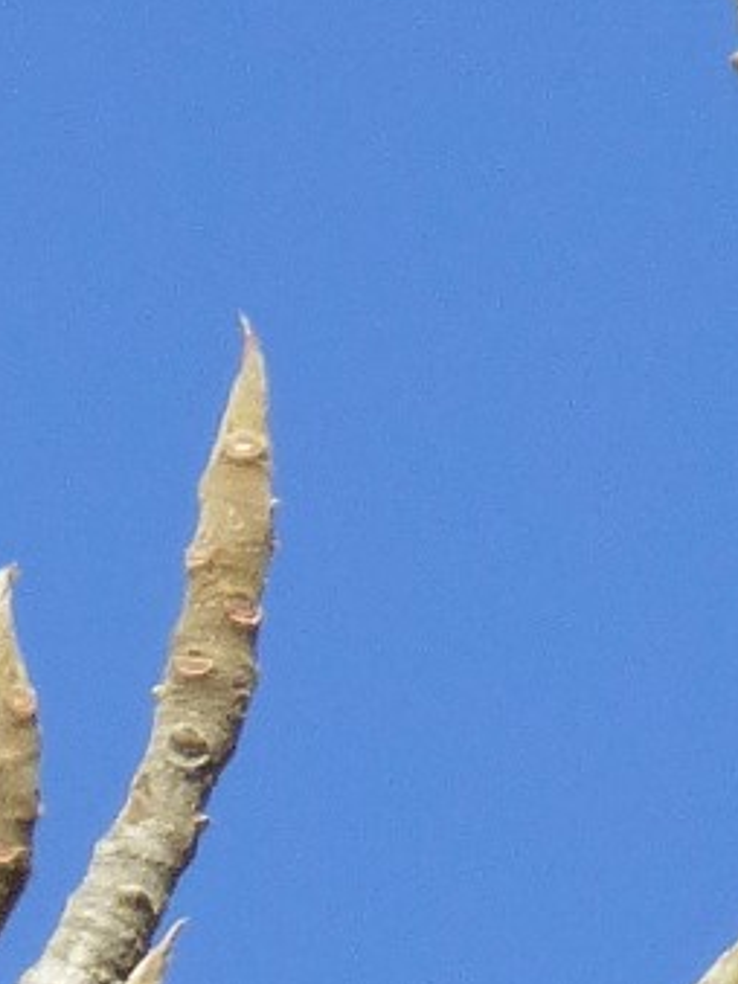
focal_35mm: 1327
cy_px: 1051
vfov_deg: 1.5
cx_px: -715
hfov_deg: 1.1
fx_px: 37745
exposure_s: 1/320
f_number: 5.9
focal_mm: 55.7
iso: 100
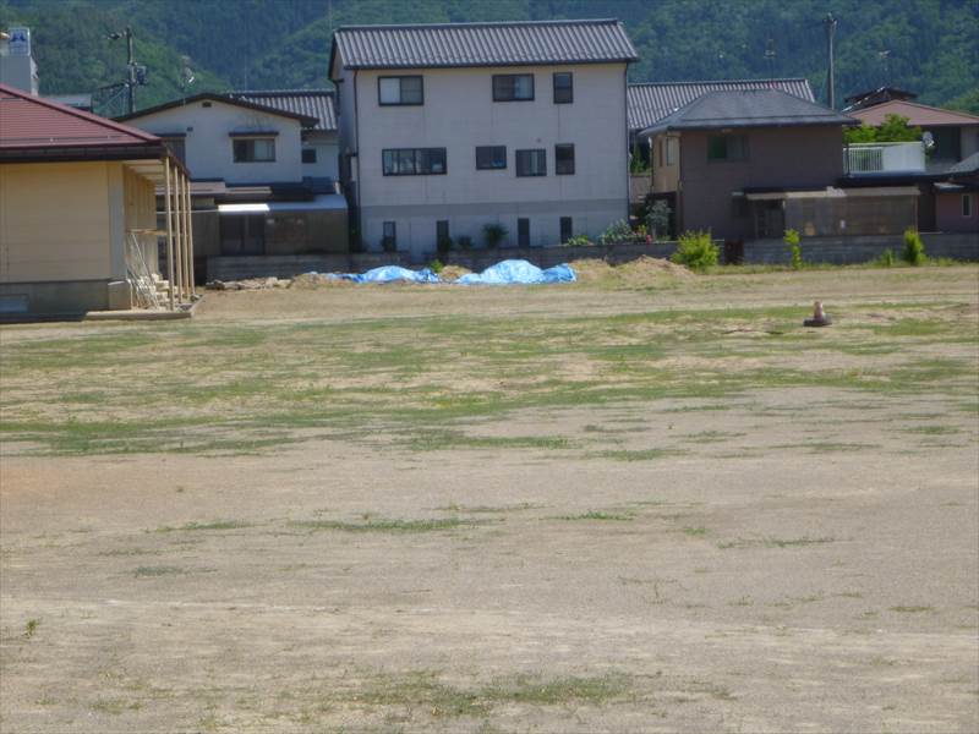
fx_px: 3620
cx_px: 490
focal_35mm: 128
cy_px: 367
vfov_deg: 11.6
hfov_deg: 15.4
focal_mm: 22.8
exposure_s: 1/320
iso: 100
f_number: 5.9
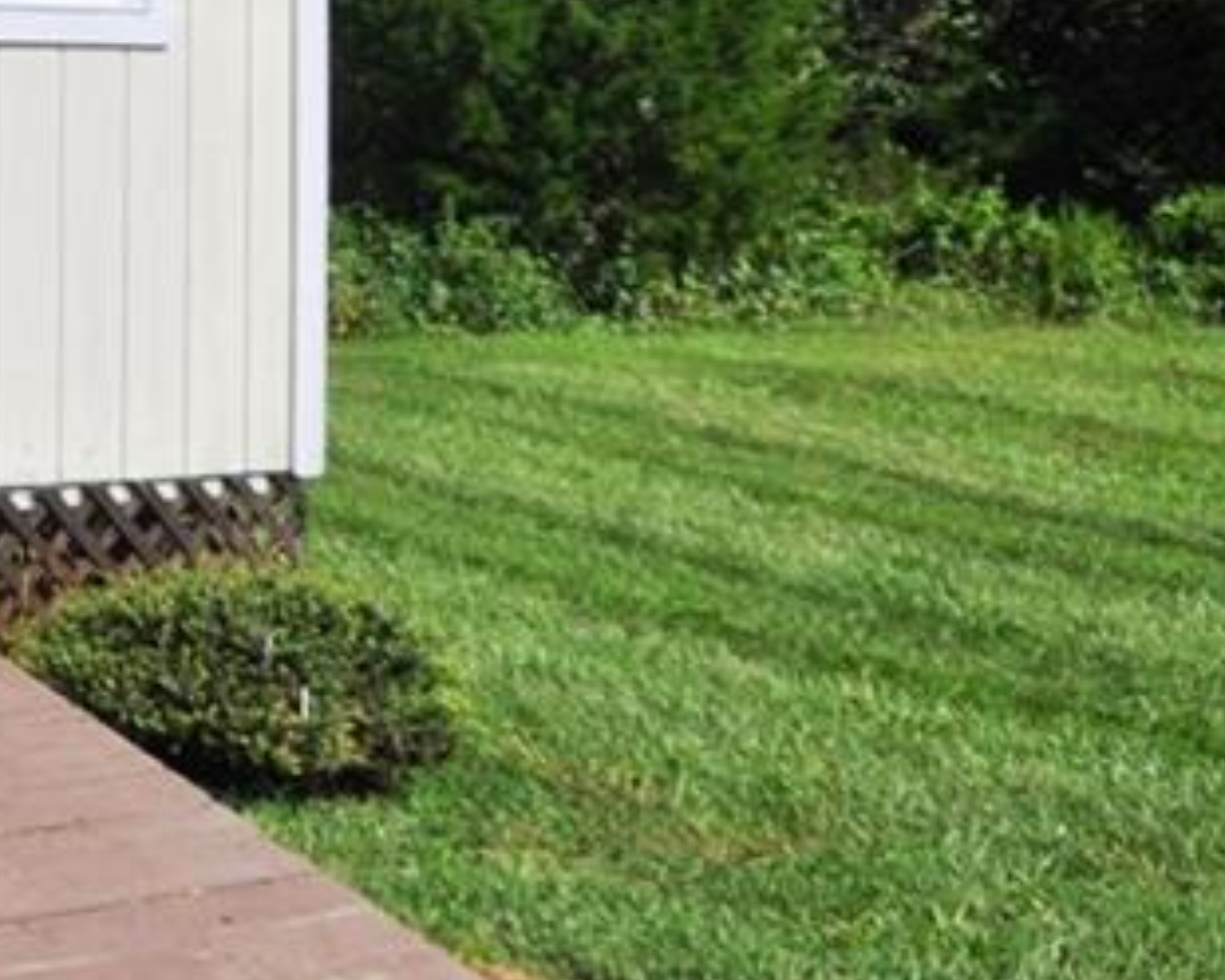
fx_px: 4878
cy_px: 140
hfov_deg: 13.3
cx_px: -755
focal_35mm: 135
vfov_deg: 11.4
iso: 200
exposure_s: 1/400
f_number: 10
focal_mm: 29
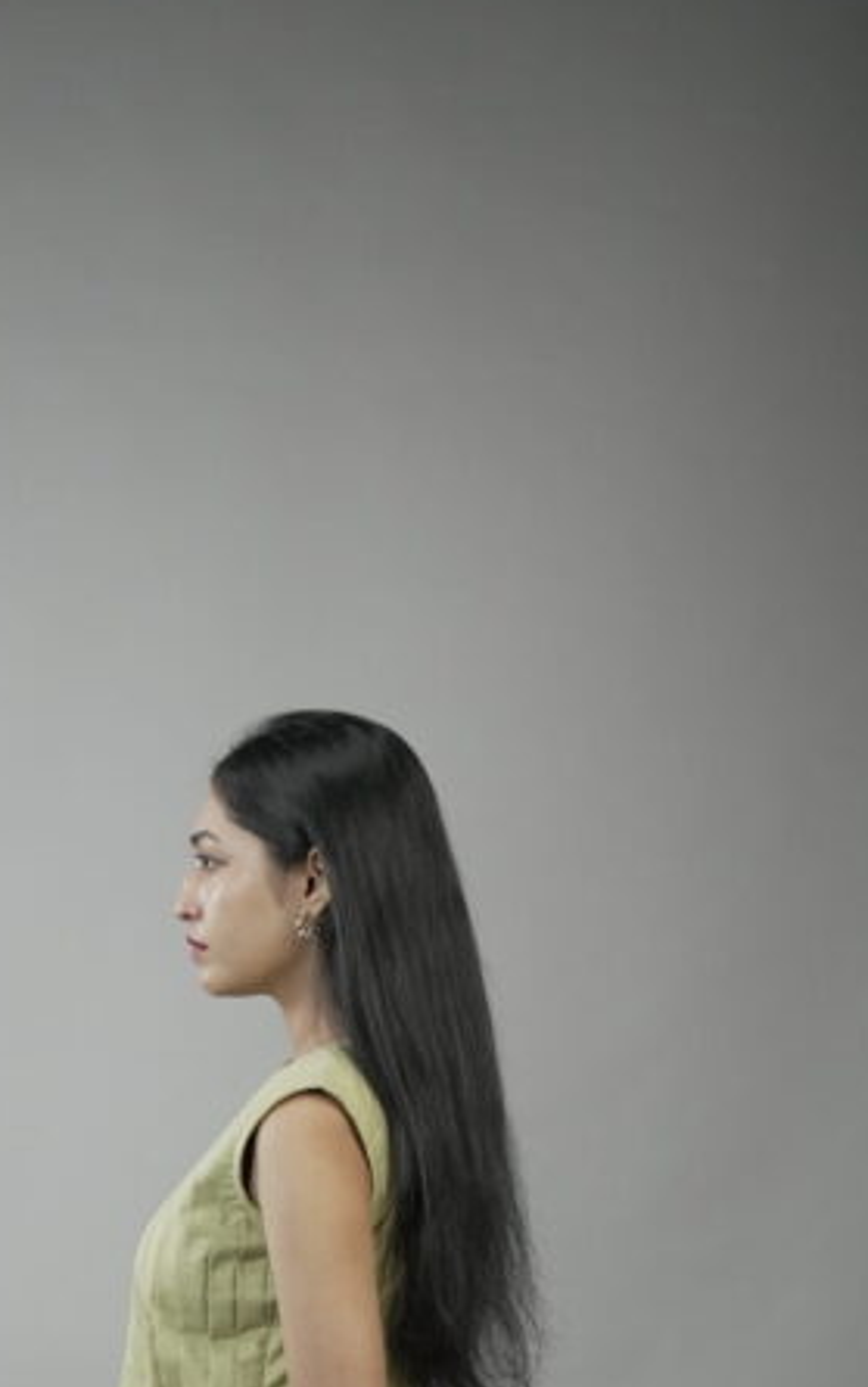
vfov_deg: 19.0
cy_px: 1306
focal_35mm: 107
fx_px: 4047
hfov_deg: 12.2
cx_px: 96
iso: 1000
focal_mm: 35
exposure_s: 1/800
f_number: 2
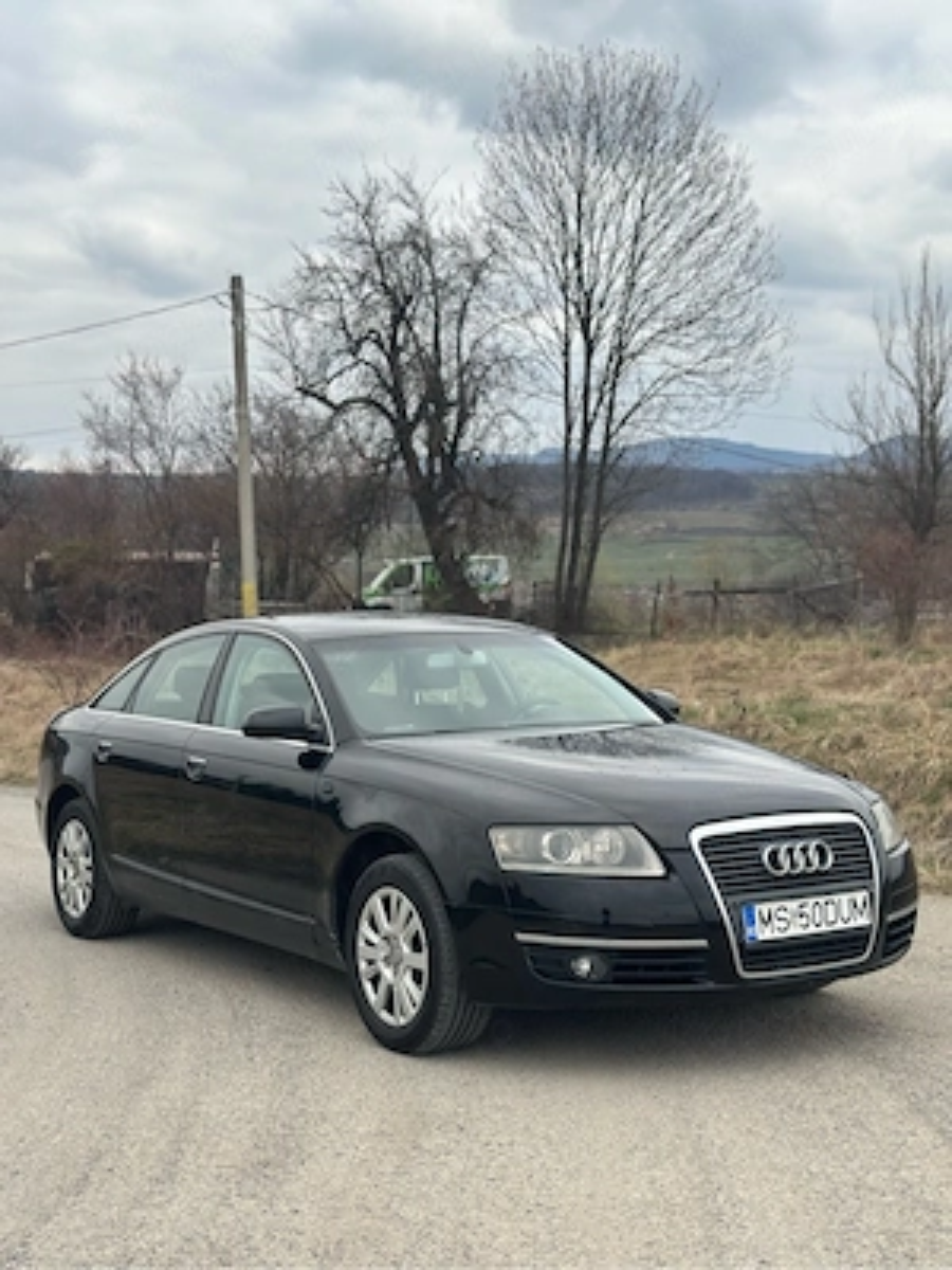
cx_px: 476
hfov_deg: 30.3
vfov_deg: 39.7
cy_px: 635
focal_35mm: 48
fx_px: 1760
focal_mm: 6.86
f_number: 1.78
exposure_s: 1/773
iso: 80
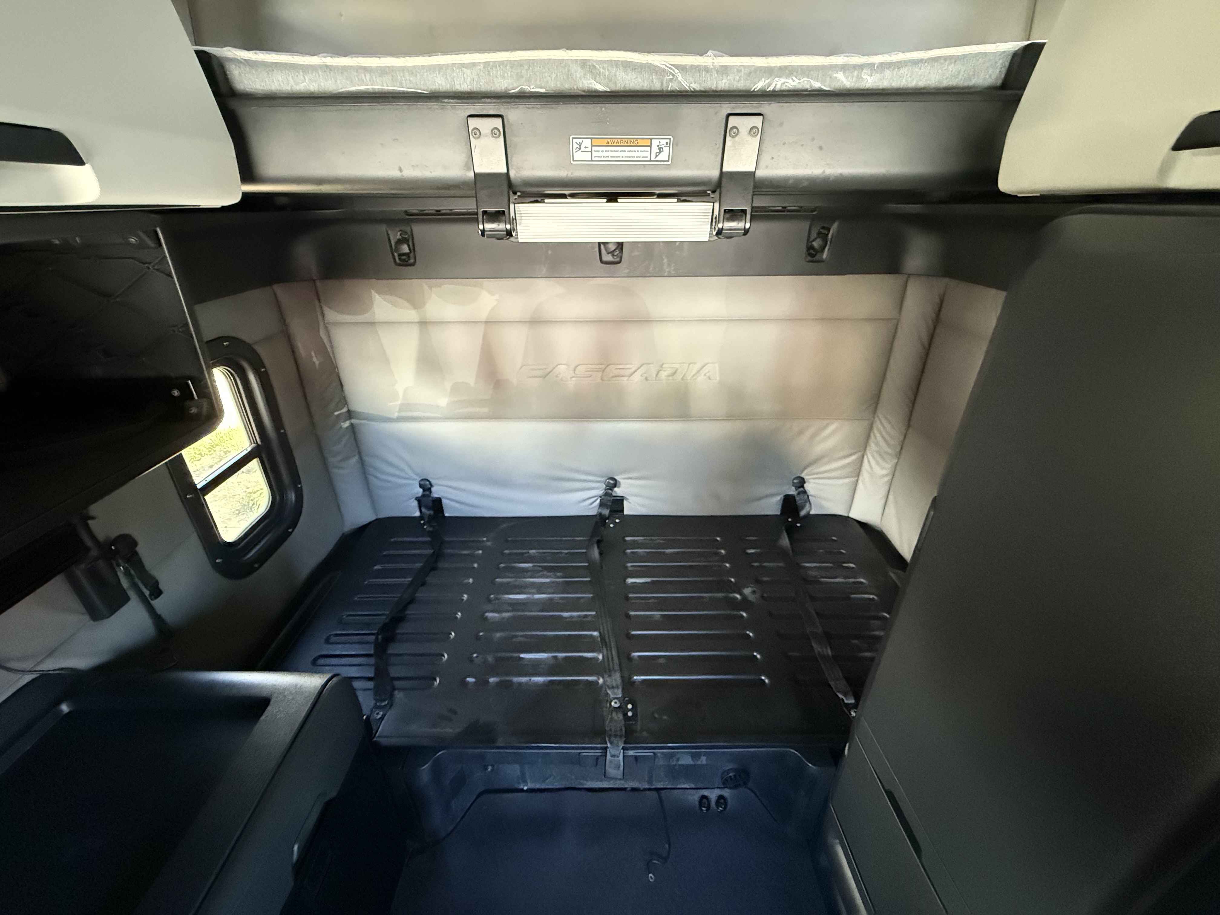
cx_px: 610
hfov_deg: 102.1
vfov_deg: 85.7
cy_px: 458
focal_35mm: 14
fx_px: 493
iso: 1250
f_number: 2.2
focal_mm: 2.22
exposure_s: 1/60
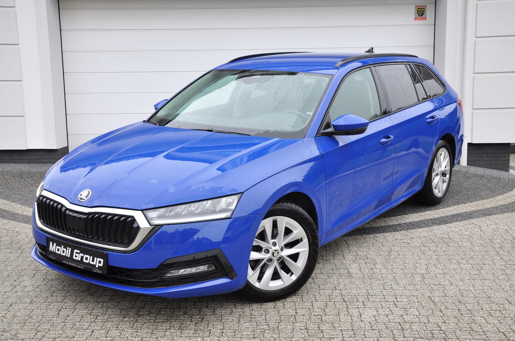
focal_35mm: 45
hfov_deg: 43.7
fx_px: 643
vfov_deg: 29.8
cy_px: 170
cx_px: 258
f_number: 7.1
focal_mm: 30
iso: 250
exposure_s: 1/50
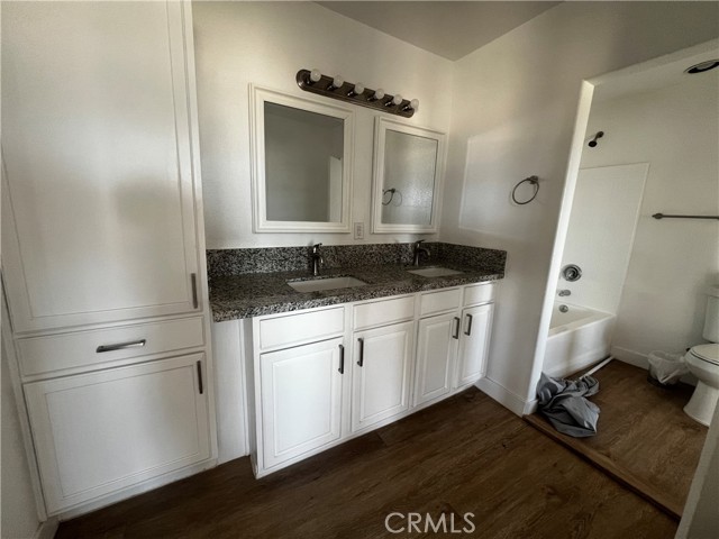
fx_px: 270
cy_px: 270
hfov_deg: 106.2
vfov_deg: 89.9
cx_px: 360
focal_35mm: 13
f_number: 1.8
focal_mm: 1.57
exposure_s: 1/99
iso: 160
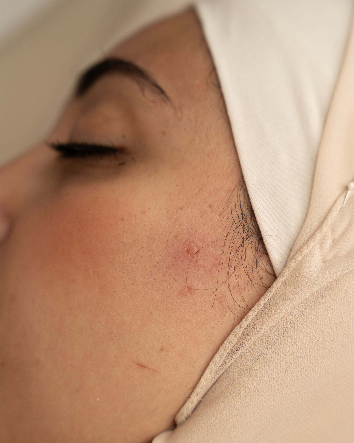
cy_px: 260
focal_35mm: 79
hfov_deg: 19.4
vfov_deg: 24.1
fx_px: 1035
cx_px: 177
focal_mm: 70
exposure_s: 1/160
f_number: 4.5
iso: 125
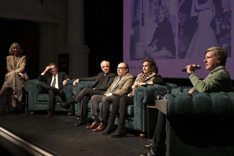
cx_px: 117
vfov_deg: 31.9
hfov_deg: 46.4
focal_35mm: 42
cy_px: 78
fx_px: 273
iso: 640
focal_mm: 28
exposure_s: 1/160
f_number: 5
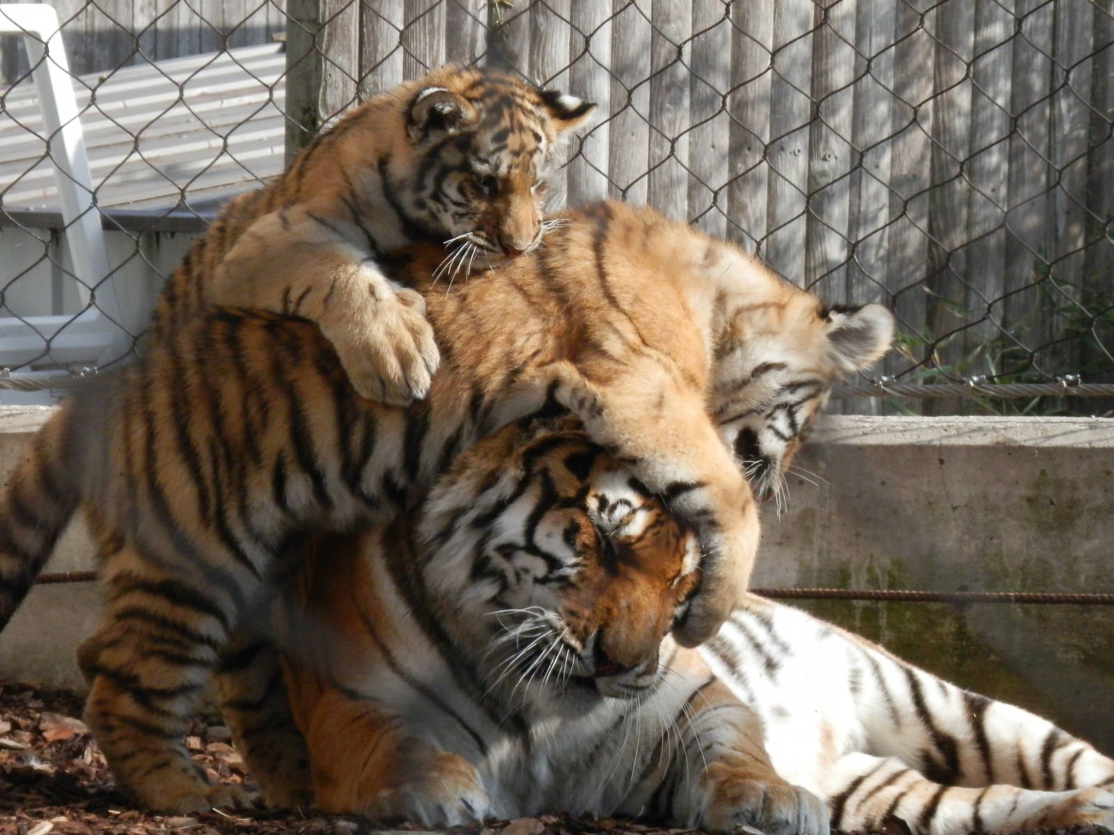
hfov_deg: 4.5
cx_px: 557
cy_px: 418
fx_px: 14160
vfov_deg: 3.4
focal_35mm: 440
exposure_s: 1/500
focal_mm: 78.6
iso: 320
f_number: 6.9
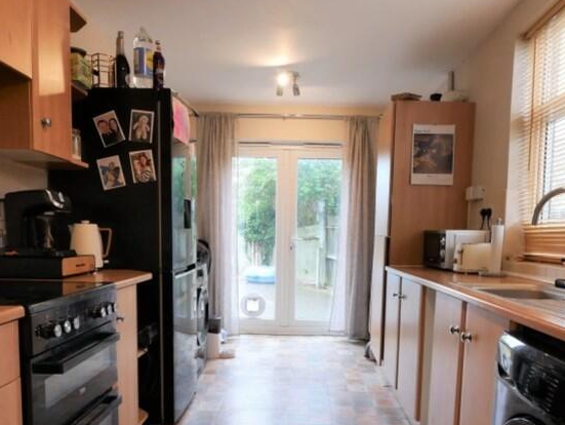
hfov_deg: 67.1
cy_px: 269
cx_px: 314
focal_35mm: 26
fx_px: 425
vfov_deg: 52.5
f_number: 4
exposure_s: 1/60
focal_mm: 7
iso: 500
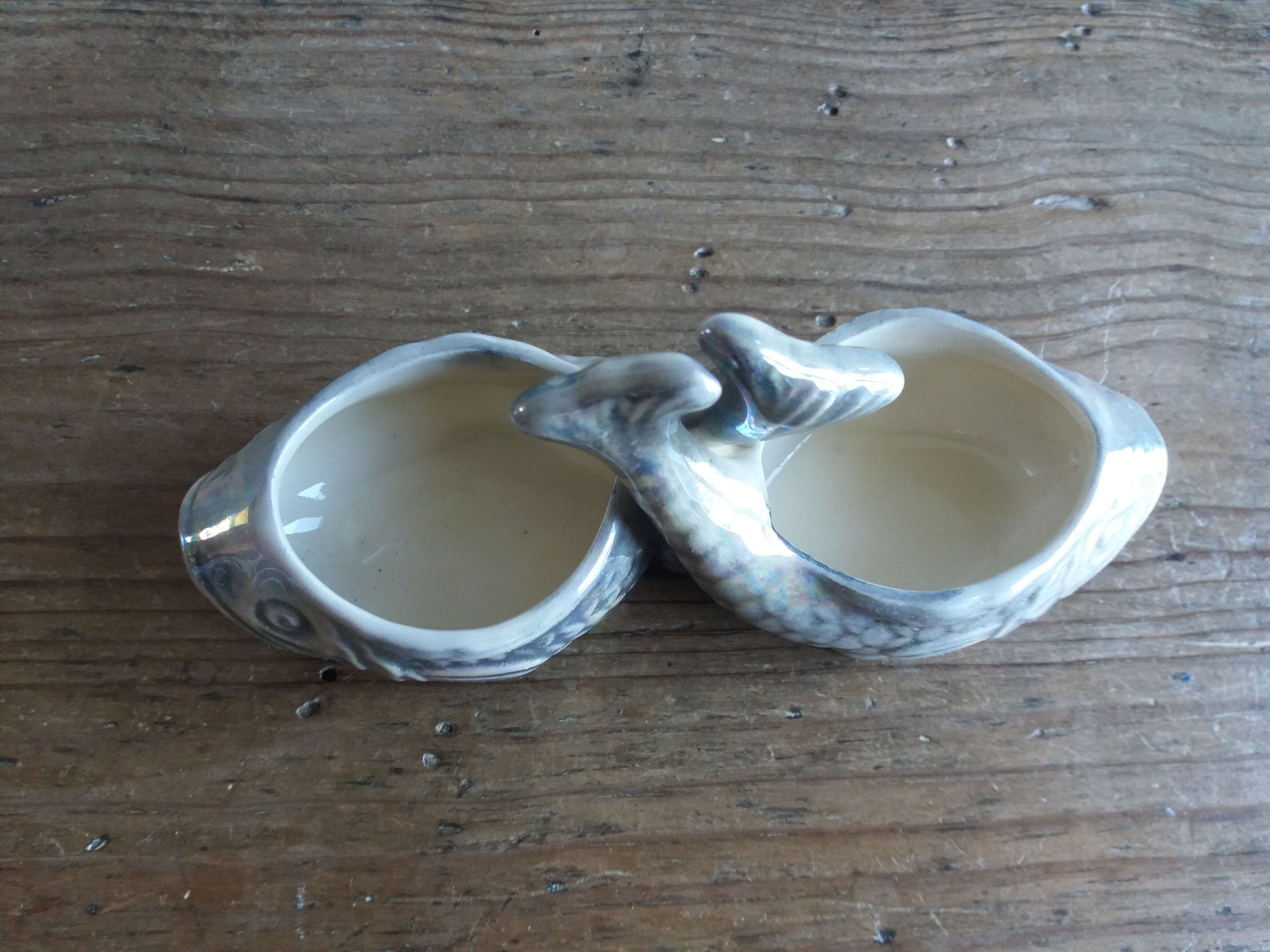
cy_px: 476
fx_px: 1027
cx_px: 635
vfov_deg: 49.7
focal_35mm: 28
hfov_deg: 63.4
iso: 125
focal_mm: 3.7
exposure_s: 1/33
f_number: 1.9
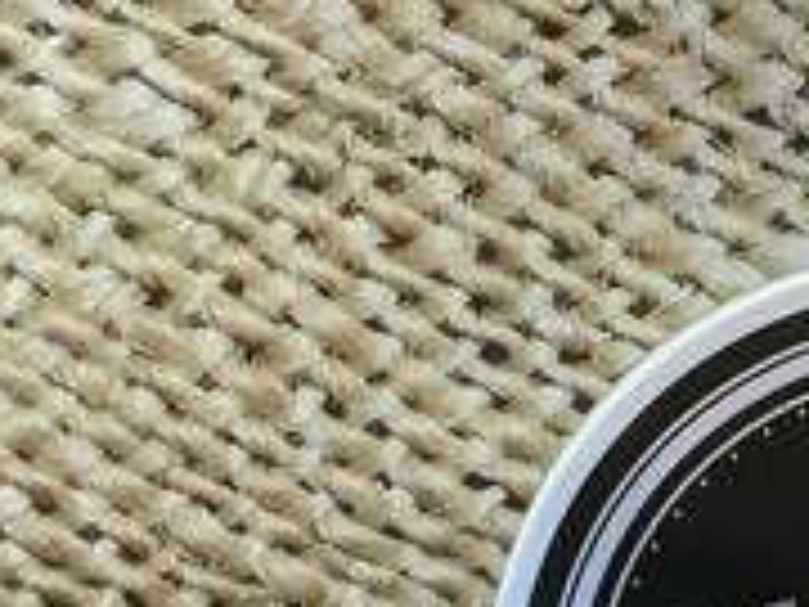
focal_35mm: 86
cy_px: 753
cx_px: 926
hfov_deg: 21.4
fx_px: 2010
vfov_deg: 16.4
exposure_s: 1/25
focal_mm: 3.3
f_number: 2.4
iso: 640
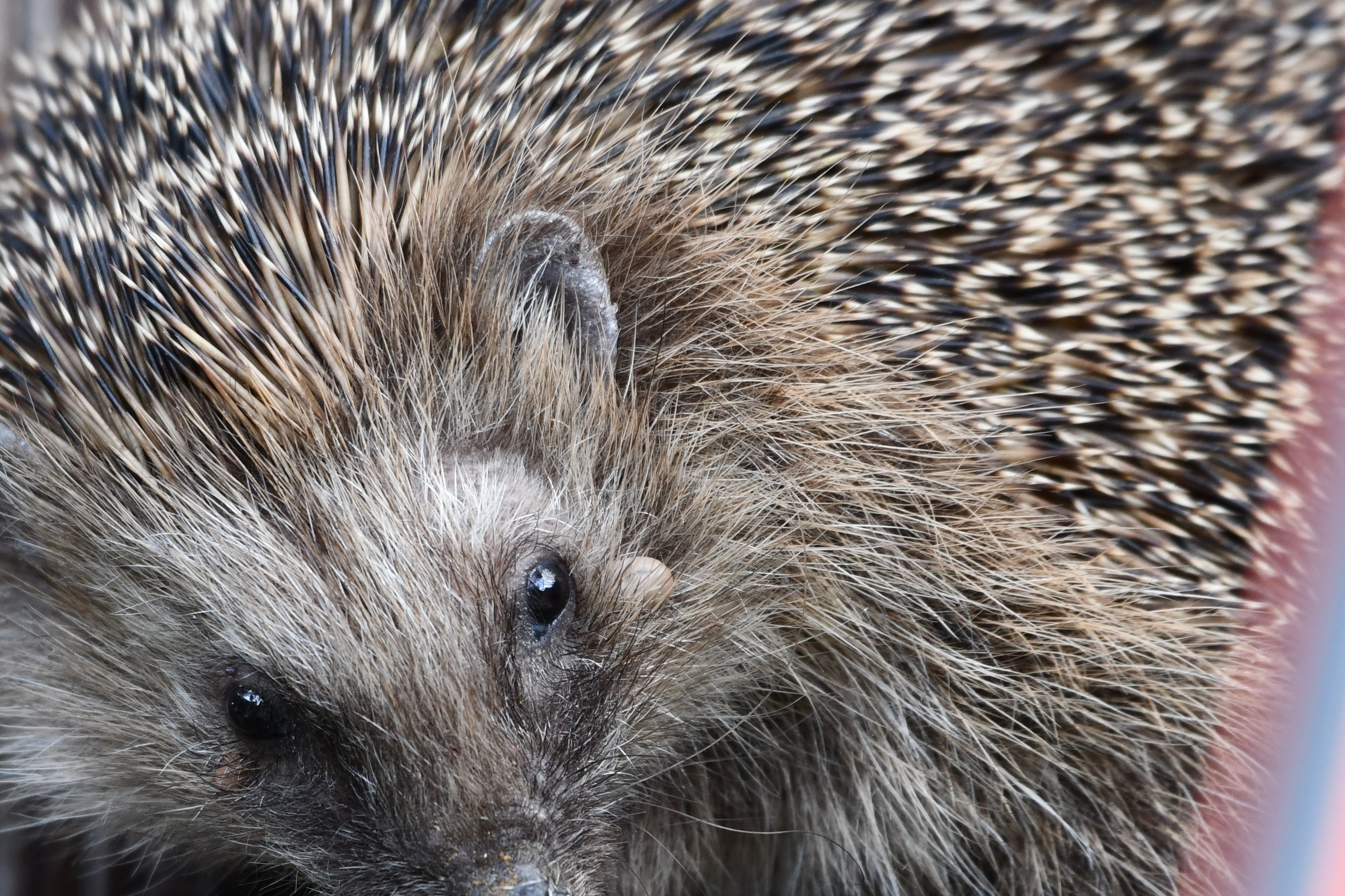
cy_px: 617
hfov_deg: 2.1
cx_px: 413
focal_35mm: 992
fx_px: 37058
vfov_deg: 1.4
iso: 800
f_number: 5.6
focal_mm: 410
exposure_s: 1/400
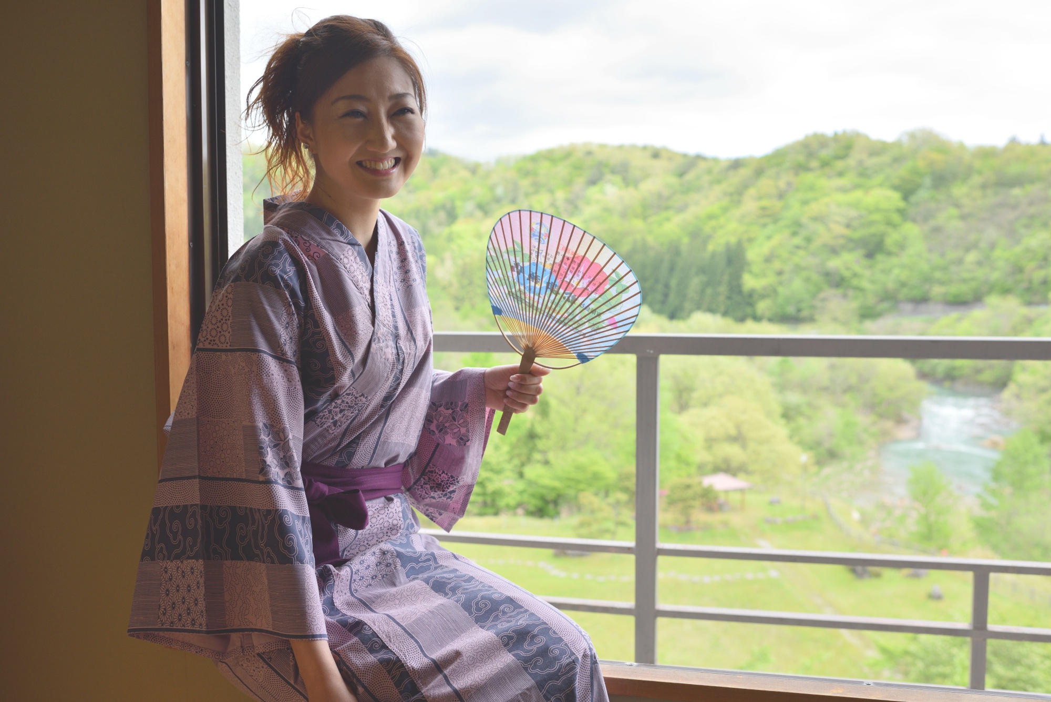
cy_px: 351
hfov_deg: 54.4
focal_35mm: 35
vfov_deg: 37.9
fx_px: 1022
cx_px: 526
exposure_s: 1/320
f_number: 4.5
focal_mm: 35
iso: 200
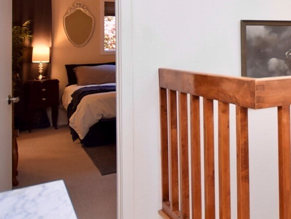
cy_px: 26
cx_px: 329
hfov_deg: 35.8
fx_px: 370
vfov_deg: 31.5
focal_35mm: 44
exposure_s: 1/60
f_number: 4
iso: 400
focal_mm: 10
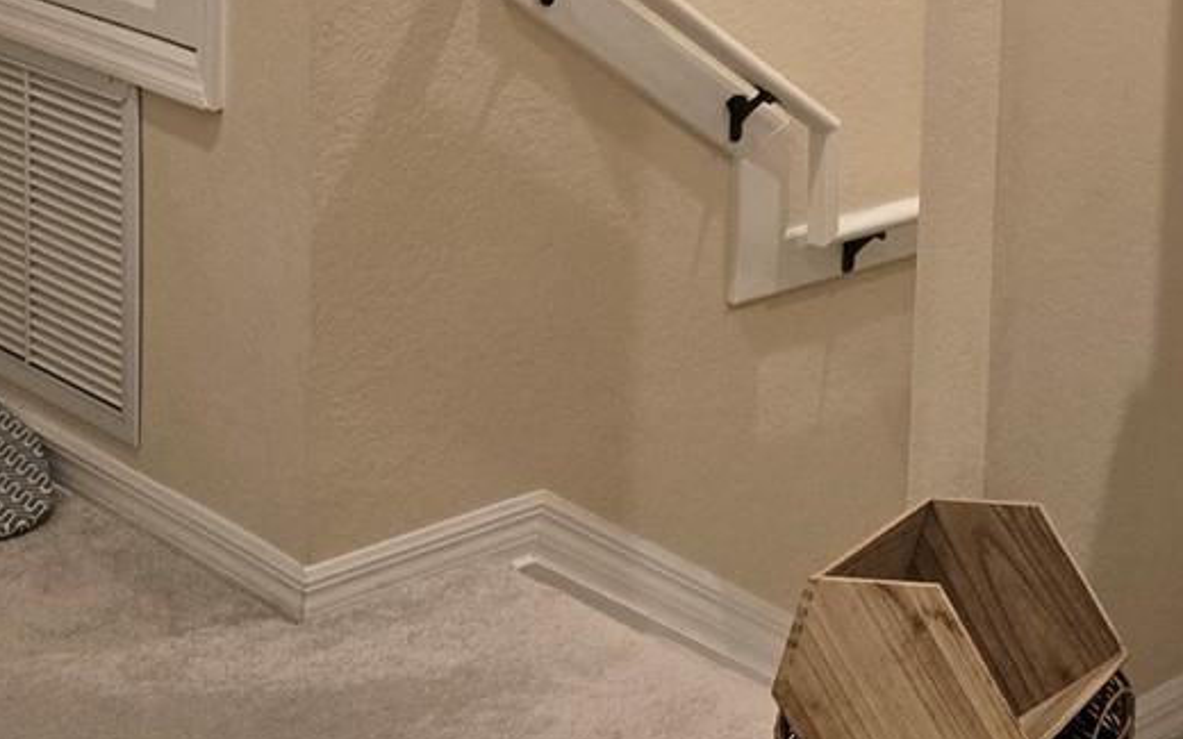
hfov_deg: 24.9
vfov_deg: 16.1
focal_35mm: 75
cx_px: 1408
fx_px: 2418
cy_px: -321
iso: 320
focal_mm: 5.4
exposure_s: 1/120
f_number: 1.8
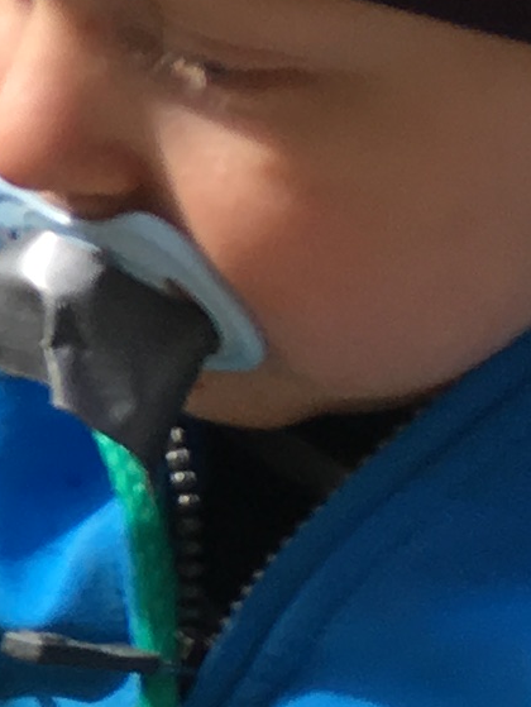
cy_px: 618
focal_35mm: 209
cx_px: -1207
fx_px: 4270
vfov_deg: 9.4
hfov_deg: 6.4
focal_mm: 4.15
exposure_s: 1/718
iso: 25
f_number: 2.2
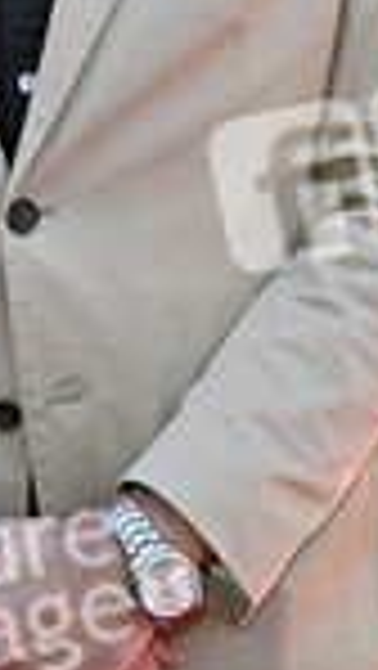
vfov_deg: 12.0
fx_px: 3149
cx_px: 32
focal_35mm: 177
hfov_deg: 6.9
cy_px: -58
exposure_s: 1/320
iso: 500
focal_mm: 63
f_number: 5.6
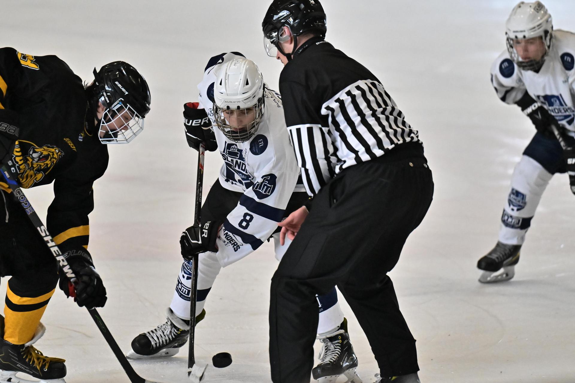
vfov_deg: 4.6
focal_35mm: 300
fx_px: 4790
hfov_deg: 6.9
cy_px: 192
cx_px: 288
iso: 4000
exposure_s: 1/1600
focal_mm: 200
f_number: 2.8
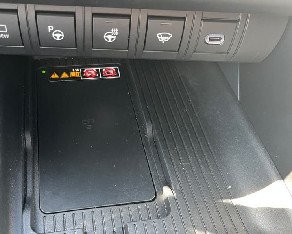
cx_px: 116
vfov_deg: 42.1
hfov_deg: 51.2
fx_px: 303
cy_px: 139
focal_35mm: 35
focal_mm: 5.1
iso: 200
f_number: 1.6
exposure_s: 1/54
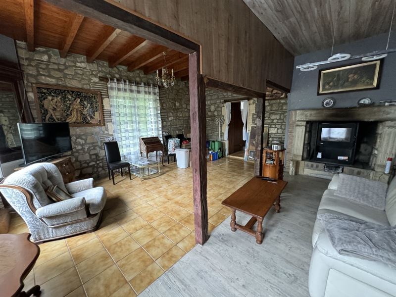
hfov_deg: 102.1
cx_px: 198
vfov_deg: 85.7
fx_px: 160
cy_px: 148
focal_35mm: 14
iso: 500
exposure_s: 1/60
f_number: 2.2
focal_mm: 2.22
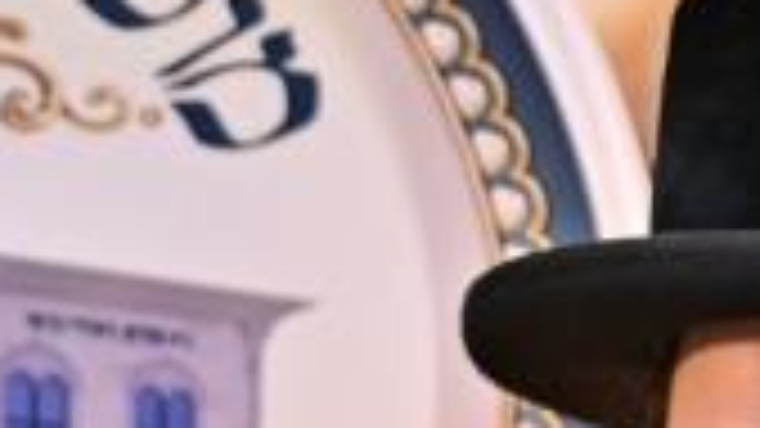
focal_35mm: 1281
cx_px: 243
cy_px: 1372
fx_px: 25811
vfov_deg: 0.9
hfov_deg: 1.7
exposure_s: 1/250
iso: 500
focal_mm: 135
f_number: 2.8
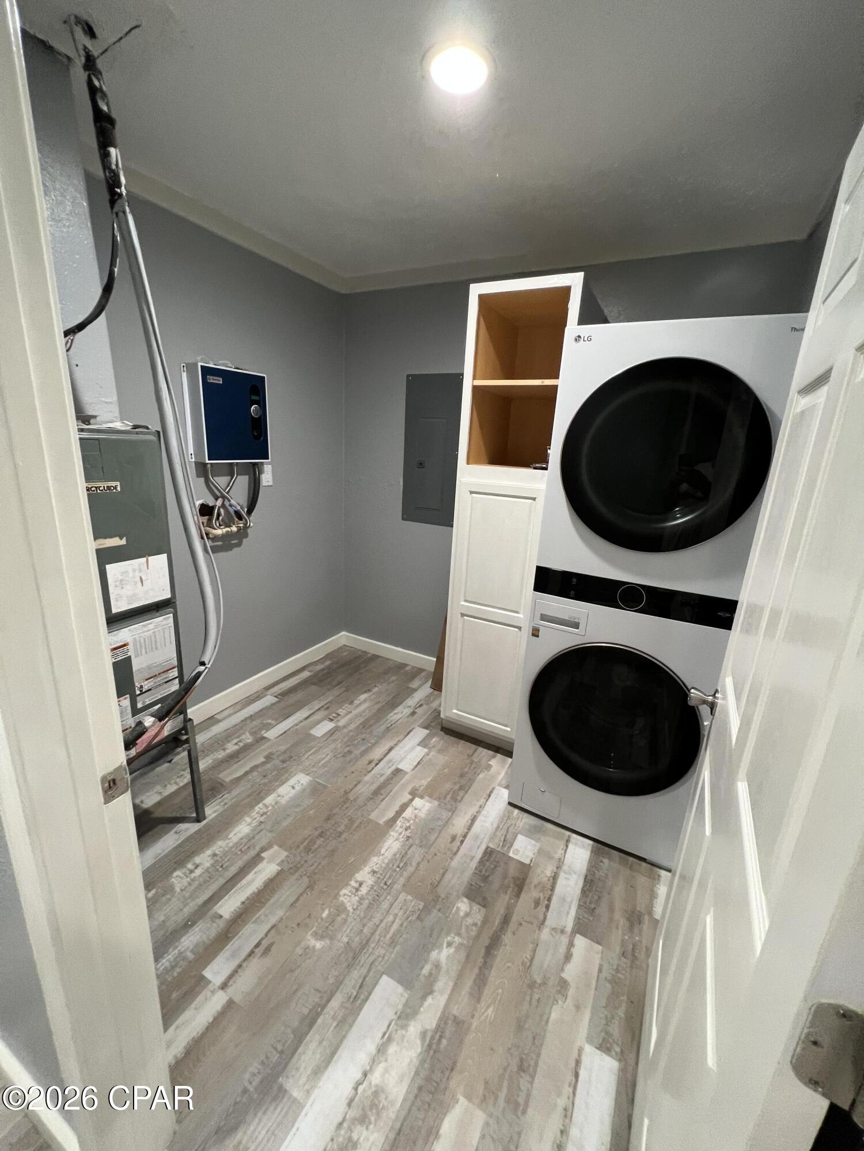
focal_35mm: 13
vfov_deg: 106.2
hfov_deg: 89.9
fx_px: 433
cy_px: 576
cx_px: 432
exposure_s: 1/60
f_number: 1.8
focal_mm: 1.57
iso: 250
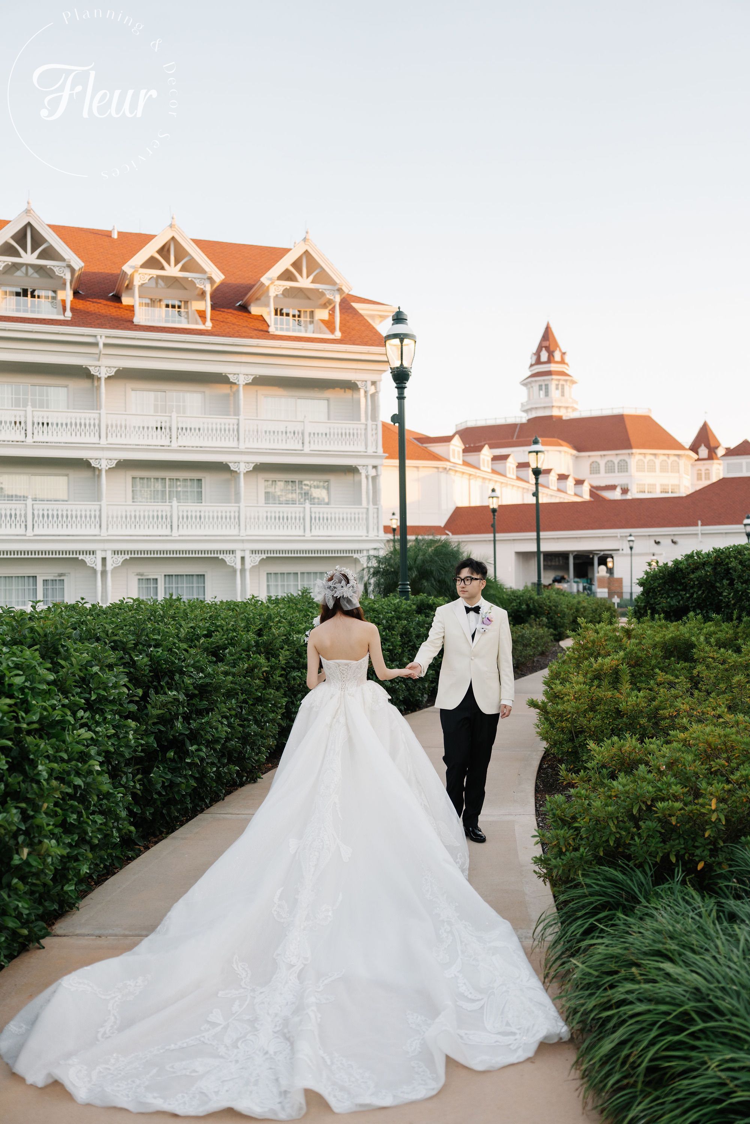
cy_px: 562
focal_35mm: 32
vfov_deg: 58.7
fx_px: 1000
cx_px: 375
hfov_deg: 41.1
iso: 400
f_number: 2
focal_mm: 32
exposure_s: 1/640
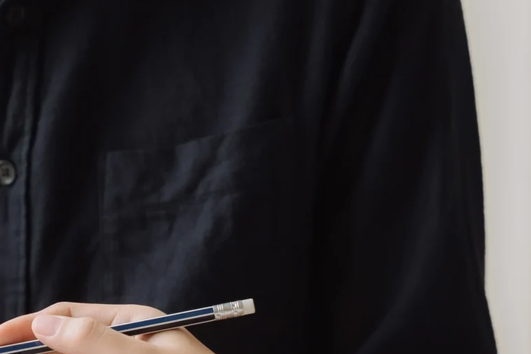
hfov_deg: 8.8
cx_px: 281
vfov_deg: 5.8
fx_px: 3452
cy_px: 426
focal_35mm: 234
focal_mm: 70
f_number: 2.8
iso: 160
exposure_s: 1/160
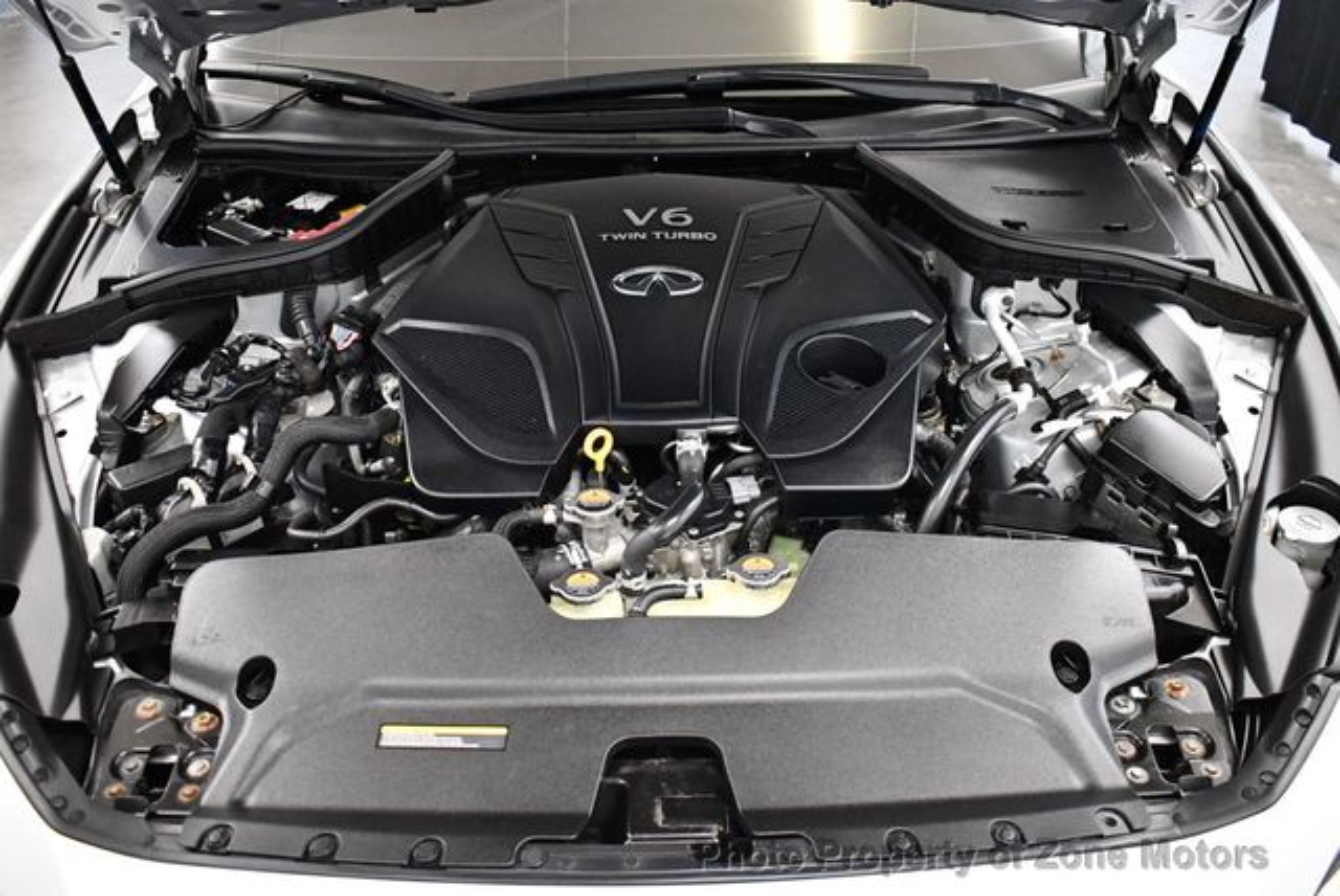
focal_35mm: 36
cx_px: 670
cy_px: 448
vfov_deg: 36.9
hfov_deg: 53.1
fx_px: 1341
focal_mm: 18
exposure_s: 1/125
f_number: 3.5
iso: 3200
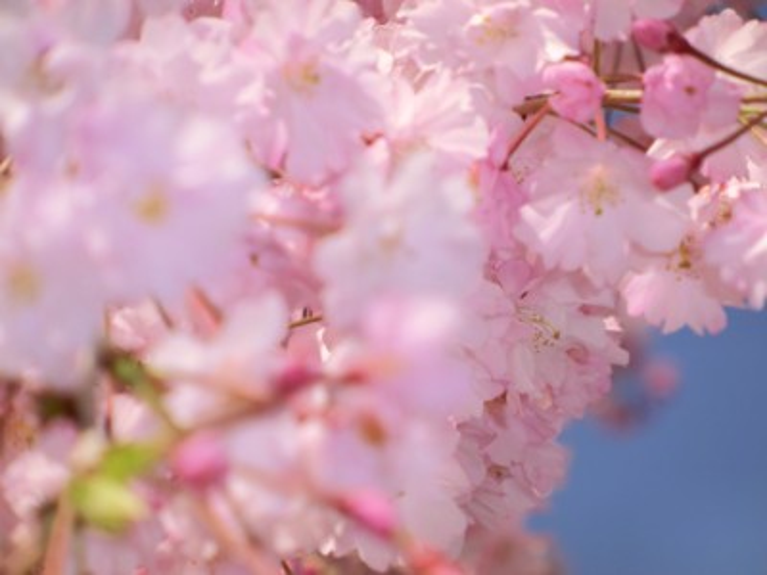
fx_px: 6647
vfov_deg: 5.0
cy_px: 288
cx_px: 384
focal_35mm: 300
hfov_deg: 6.6
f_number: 5.9
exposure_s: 1/640
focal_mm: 53
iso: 80
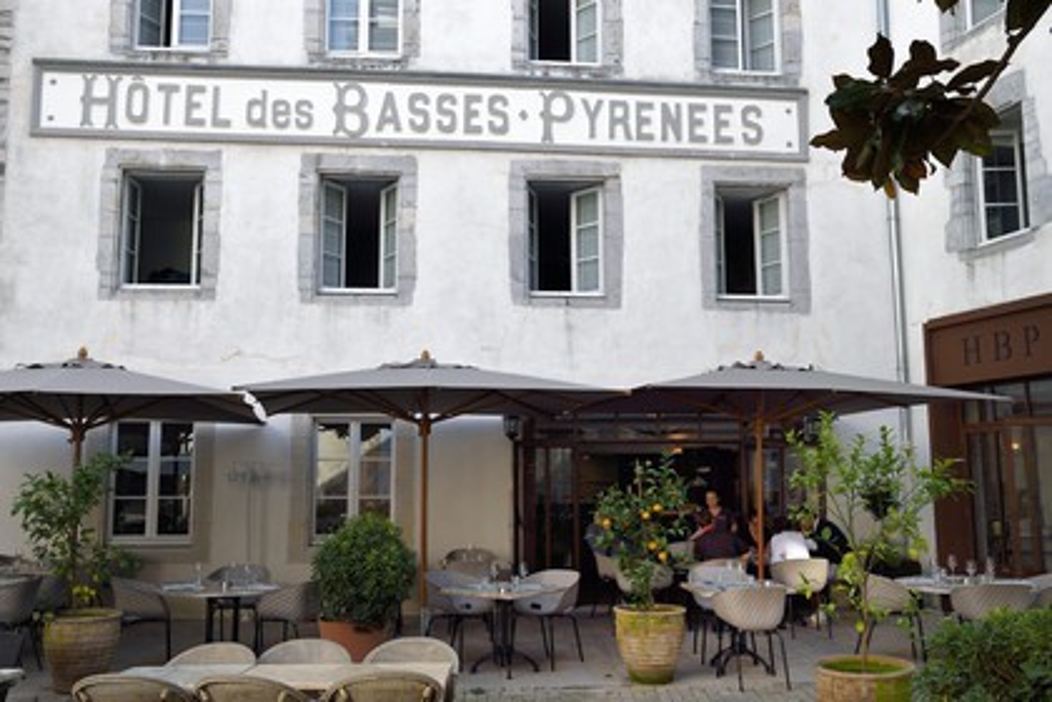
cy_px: 351
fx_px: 993
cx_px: 526
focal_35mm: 34
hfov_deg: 55.8
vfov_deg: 38.9
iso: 200
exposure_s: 1/250
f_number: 7.1
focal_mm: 34
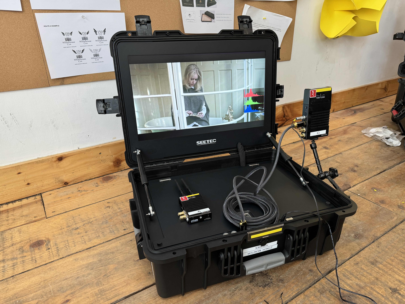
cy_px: 152
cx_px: 202
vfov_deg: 56.8
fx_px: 281
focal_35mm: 24
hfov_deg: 71.6
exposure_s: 1/100
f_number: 1.78
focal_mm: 6.76
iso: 200
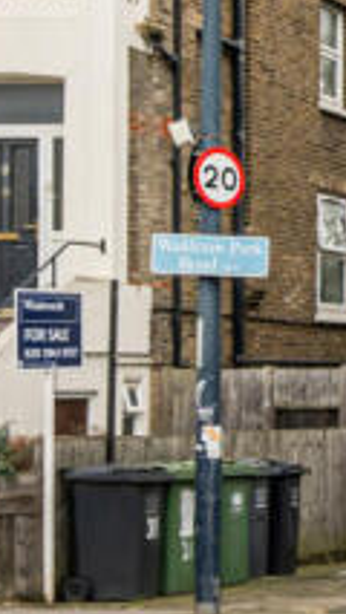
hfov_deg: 9.0
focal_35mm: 116
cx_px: 928
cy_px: 22
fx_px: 1890
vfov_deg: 18.1
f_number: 8
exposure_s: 1/125
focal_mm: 24
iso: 400
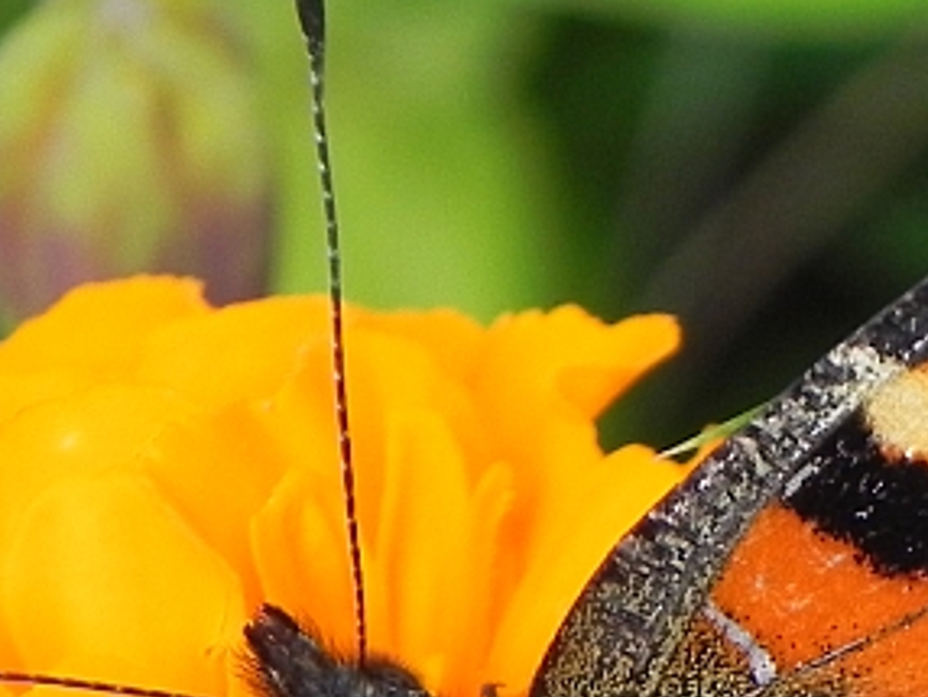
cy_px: 943
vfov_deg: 4.4
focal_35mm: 340
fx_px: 9123
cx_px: 925
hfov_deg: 5.8
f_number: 4
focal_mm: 16.9
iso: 160
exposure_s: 1/155
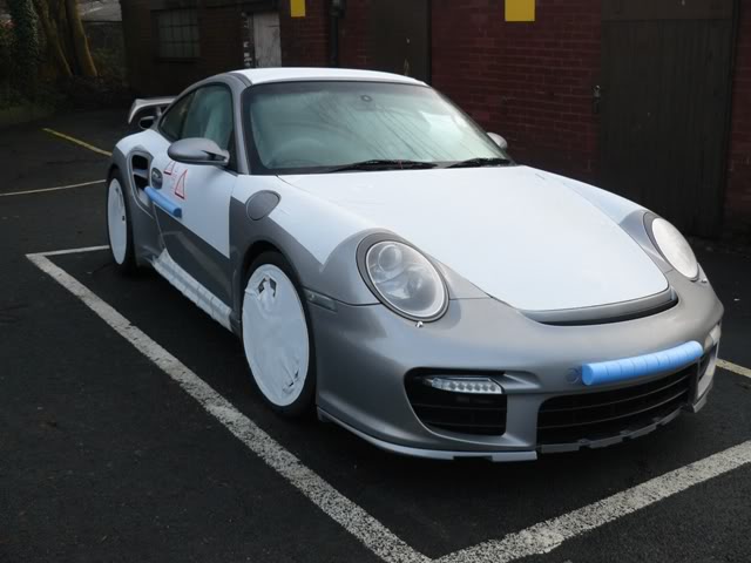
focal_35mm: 36
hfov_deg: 51.4
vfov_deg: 39.7
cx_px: 376
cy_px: 282
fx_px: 781
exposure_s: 1/125
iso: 100
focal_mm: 6
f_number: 2.8
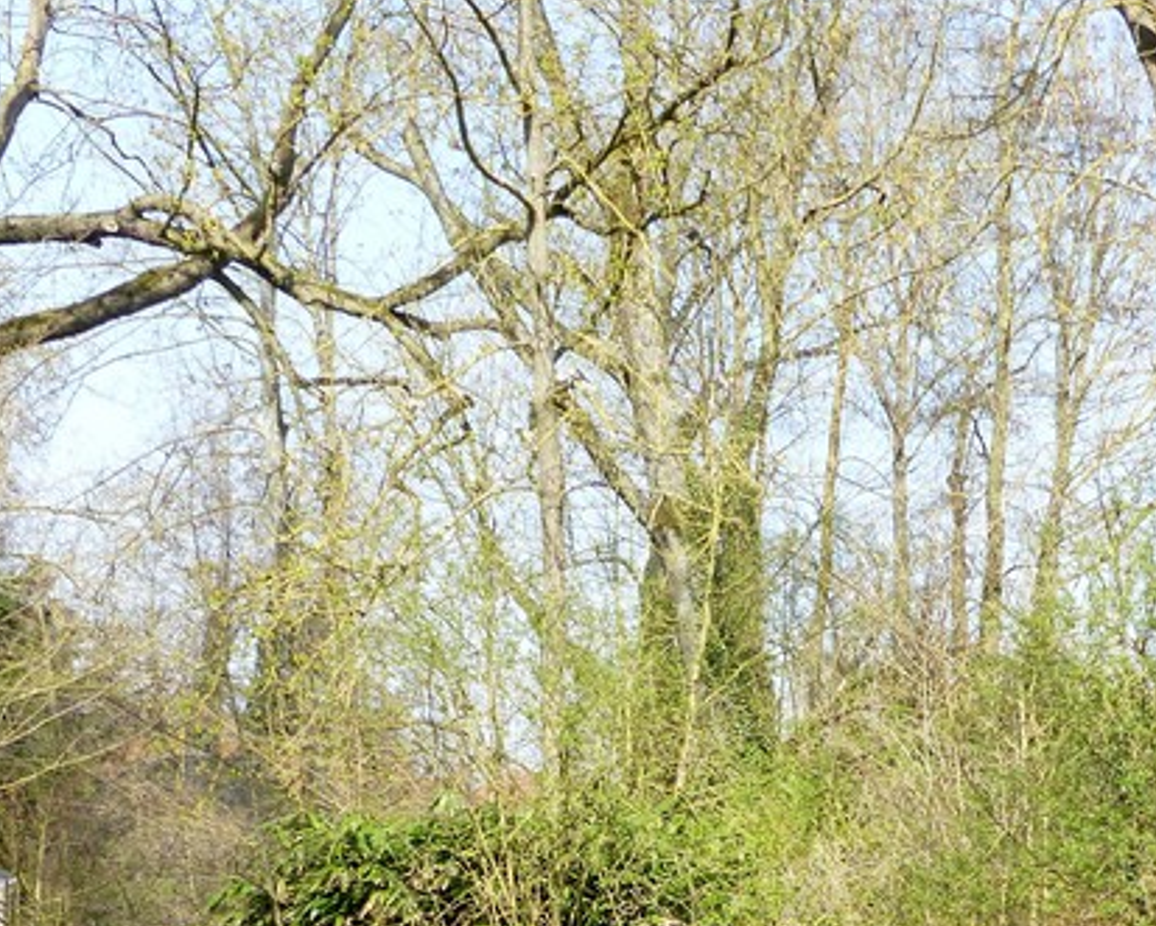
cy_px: 969
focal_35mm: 110
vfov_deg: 13.8
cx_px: 731
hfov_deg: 17.4
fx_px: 3766
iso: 100
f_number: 4
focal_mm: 8.7
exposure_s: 1/320
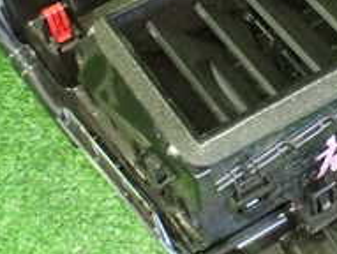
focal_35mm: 94
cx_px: 296
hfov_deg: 20.5
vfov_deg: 15.6
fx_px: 917
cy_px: 16
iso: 1600
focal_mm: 5.4
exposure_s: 1/30
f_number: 2.3
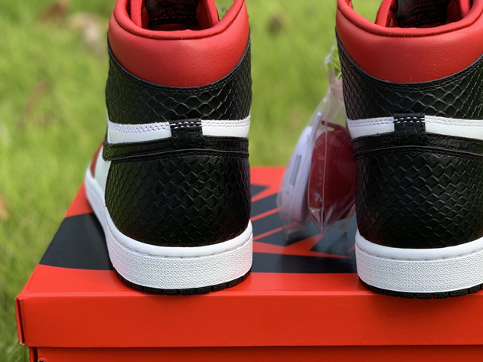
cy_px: 142
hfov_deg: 27.7
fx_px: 977
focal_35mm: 70
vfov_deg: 21.0
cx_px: 303
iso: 16
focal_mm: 6
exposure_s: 1/130
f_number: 2.4
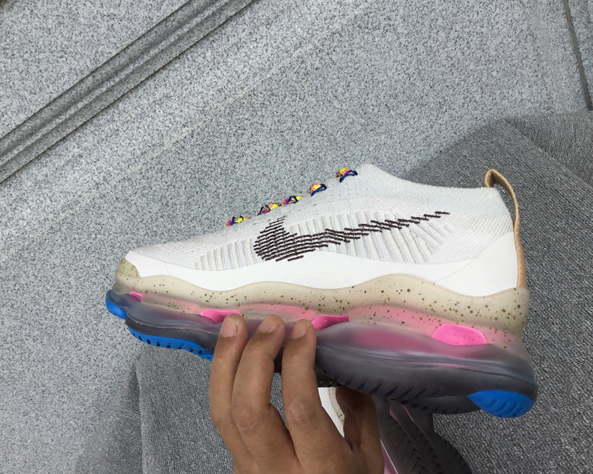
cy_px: 234
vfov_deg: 44.5
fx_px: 579
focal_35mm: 33
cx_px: 273
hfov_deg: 54.2
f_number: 2.4
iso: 25
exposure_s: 1/566
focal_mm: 3.3
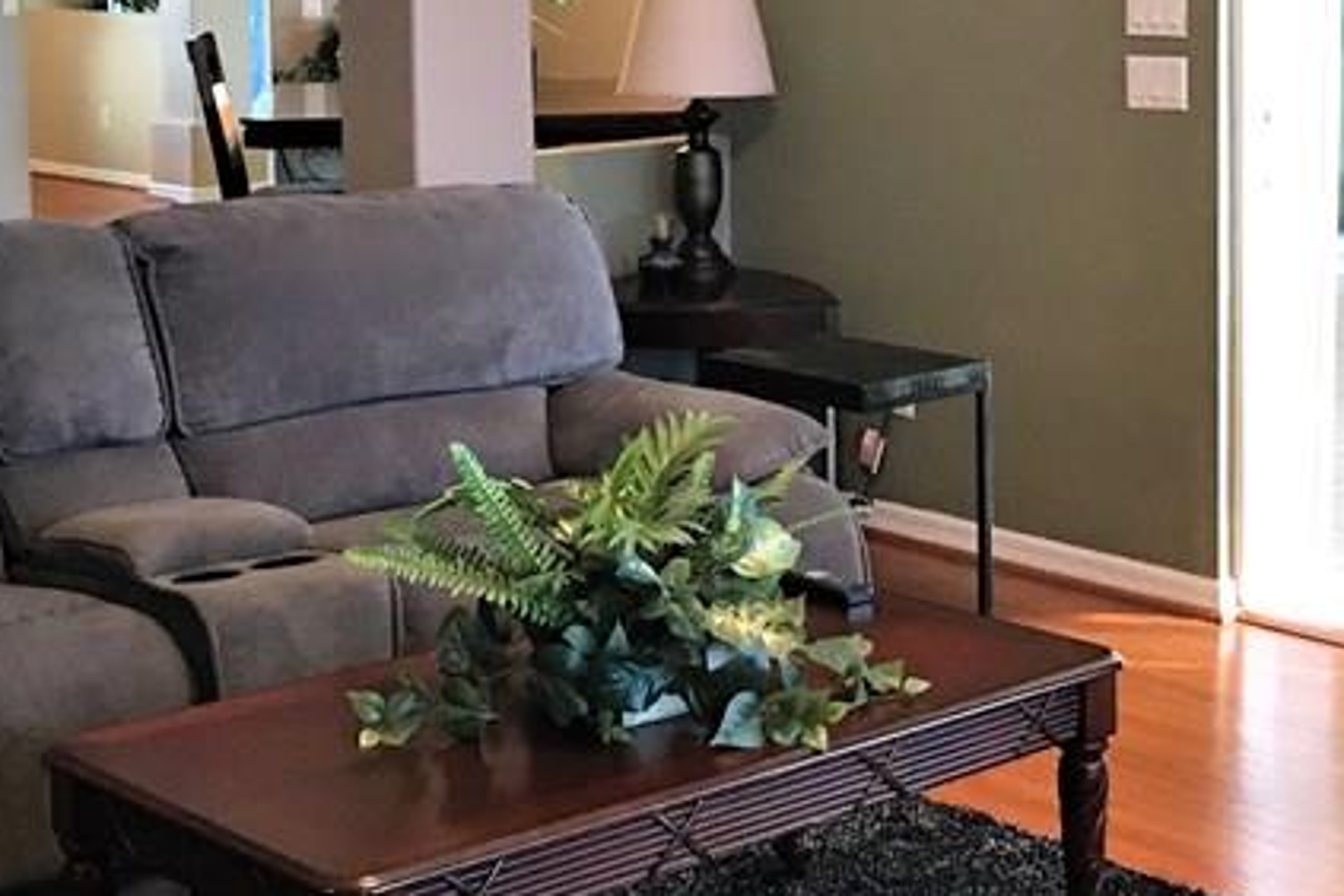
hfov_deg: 27.7
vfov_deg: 18.5
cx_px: 740
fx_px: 2725
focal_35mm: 73
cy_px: 143
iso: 80
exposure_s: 1/15
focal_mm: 4.15
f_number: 2.2
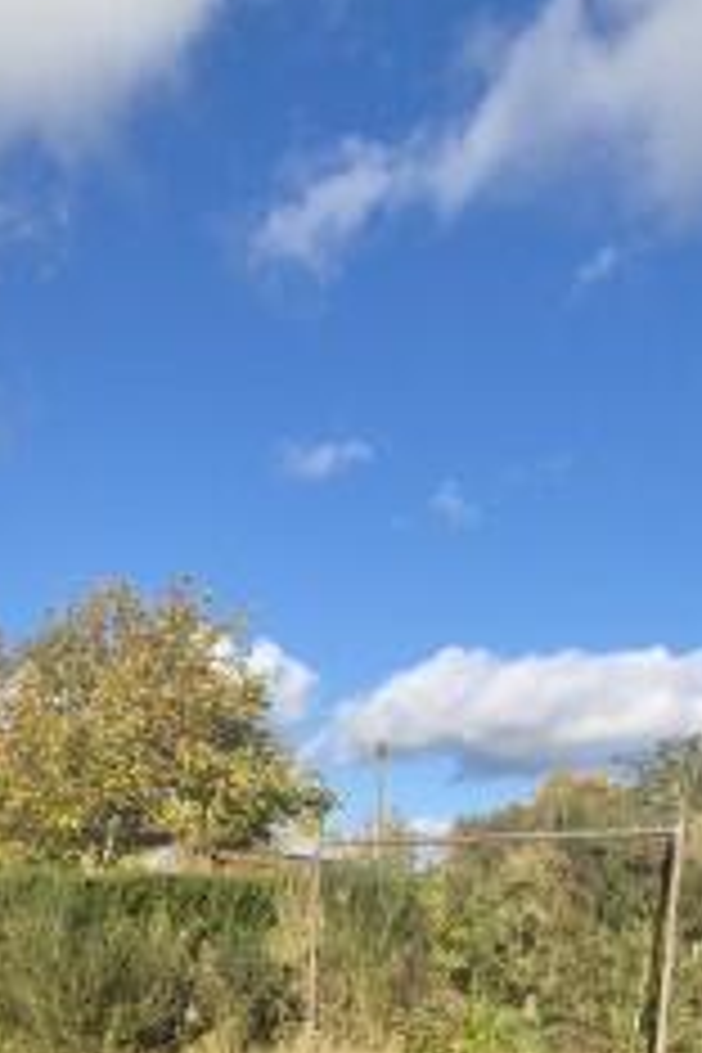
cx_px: 248
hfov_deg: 35.7
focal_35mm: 37
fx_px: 1082
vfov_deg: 45.5
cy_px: 1004
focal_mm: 2.2
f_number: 2.2
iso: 64
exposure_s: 1/1996
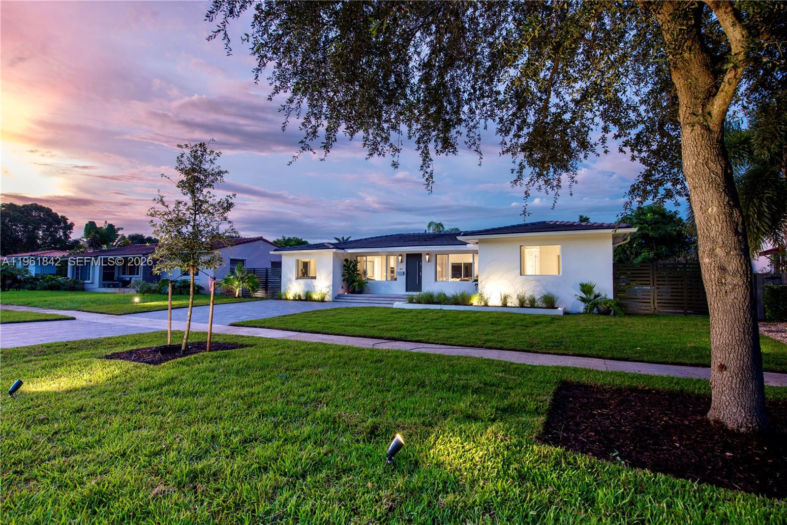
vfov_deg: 67.4
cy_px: 262
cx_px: 394
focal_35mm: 18
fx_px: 393
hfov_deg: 90.0
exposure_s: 2.5
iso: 31
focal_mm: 18
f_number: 7.1
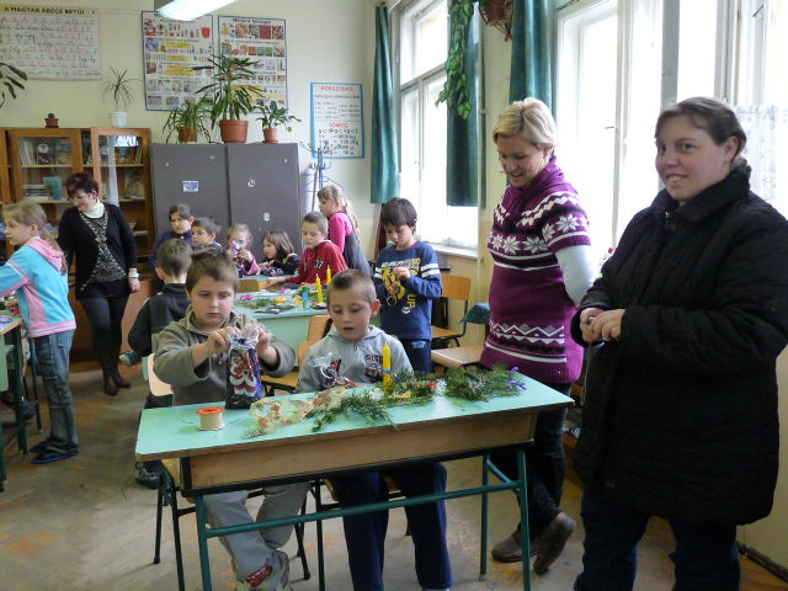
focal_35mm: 30
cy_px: 296
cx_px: 394
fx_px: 683
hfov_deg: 60.0
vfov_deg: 46.8
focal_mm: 4.8
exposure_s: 1/25
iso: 400
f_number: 2.8
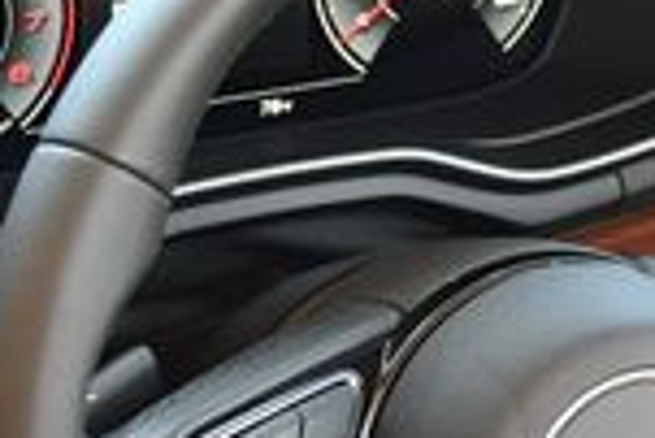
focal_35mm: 186
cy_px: 421
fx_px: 3387
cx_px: 620
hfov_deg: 11.0
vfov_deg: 7.4
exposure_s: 1/200
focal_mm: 22
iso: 800
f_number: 3.8
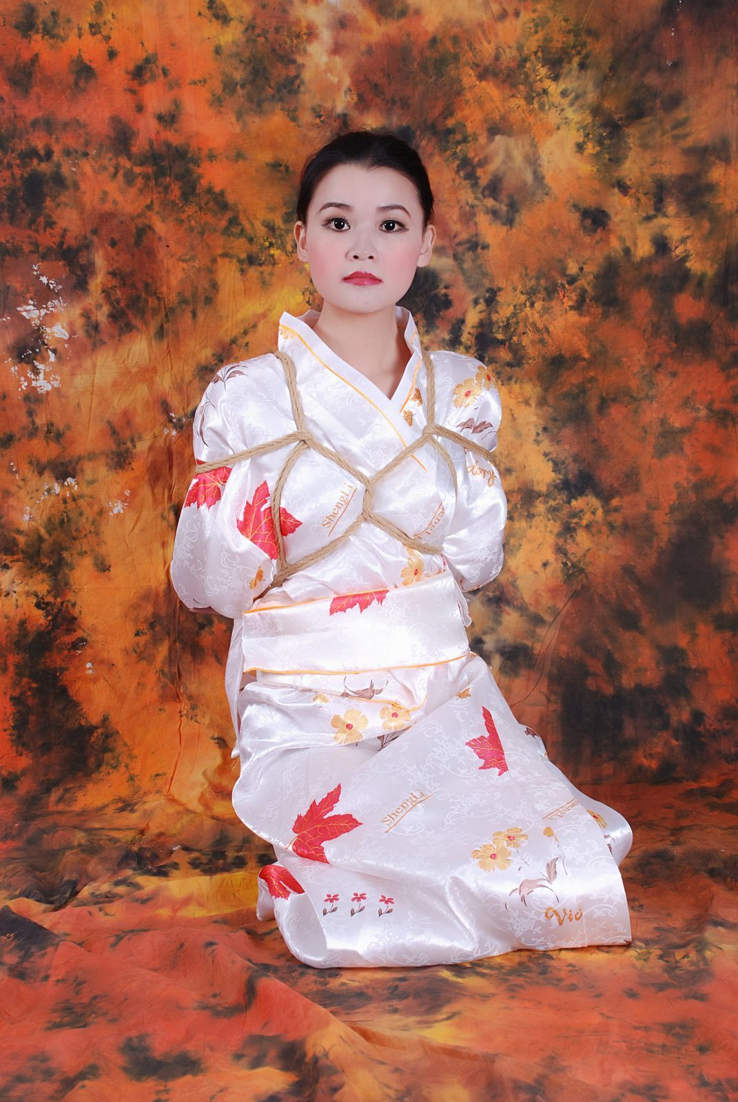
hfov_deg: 23.8
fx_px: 1748
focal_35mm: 57
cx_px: 369
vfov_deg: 35.0
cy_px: 551
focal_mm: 38
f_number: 11
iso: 100
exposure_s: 1/8
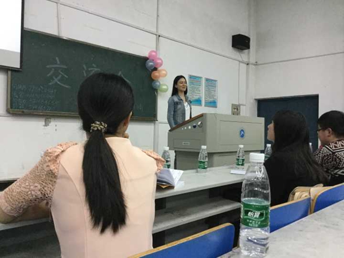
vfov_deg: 45.4
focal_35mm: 31
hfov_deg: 58.4
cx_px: 172
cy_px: 129
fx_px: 308
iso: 250
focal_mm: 3.3
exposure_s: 1/25
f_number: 2.4
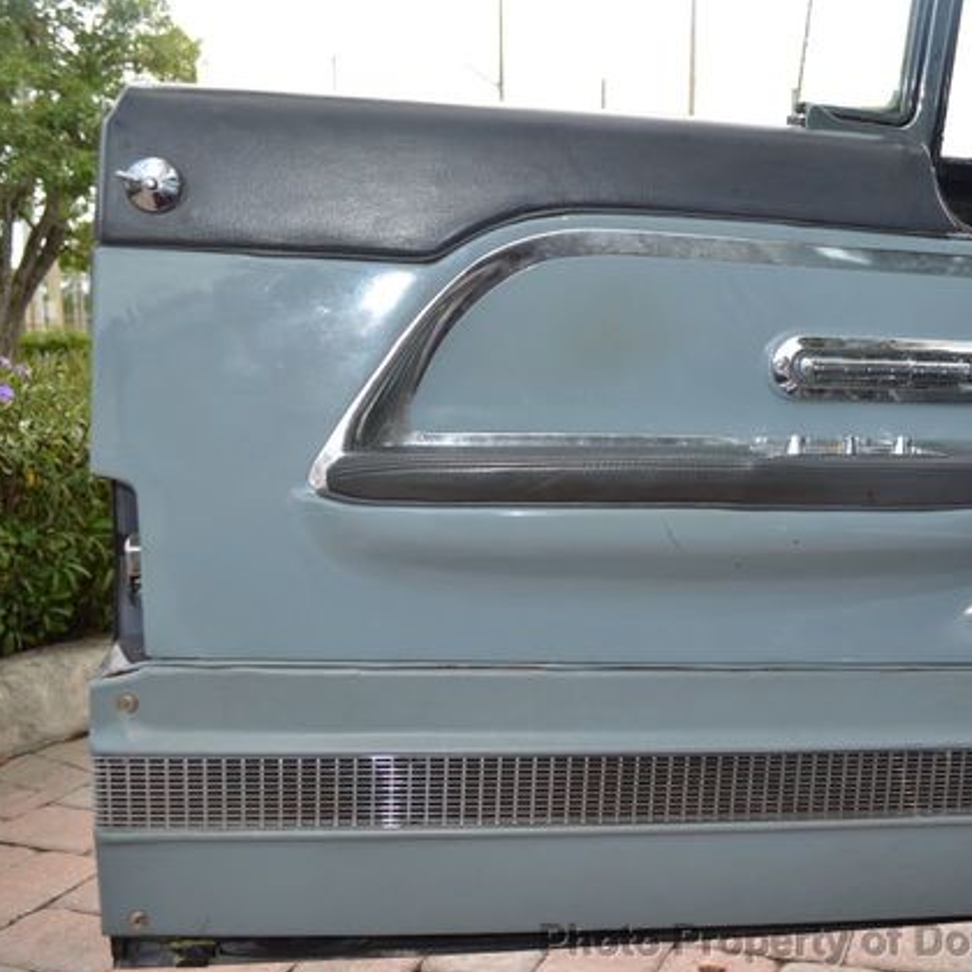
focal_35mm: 35
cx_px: 731
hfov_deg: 45.5
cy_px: 492
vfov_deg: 47.2
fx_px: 1112
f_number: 5
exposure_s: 1/200
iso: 100
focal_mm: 18
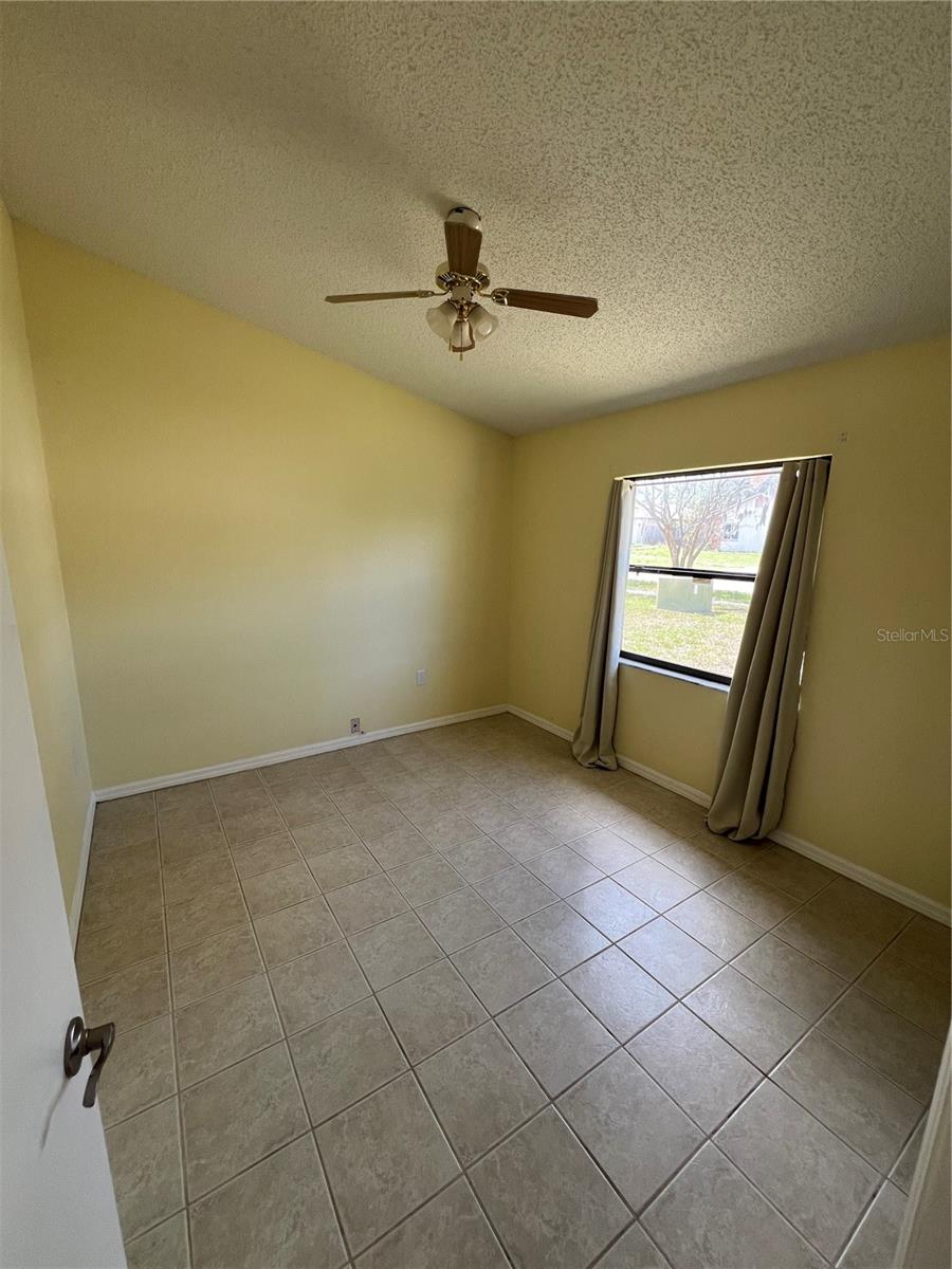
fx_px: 477
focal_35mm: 13
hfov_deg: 89.9
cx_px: 476
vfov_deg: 106.2
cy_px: 634
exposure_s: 1/99
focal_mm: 1.57
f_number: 1.8
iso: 64
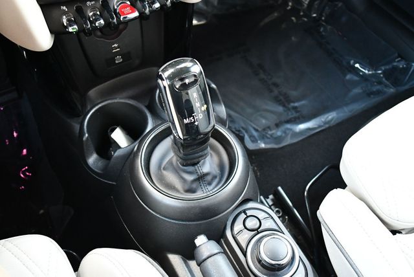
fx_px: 414
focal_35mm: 36
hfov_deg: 53.1
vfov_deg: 36.9
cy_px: 138
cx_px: 207
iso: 3200
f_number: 3.5
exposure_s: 1/125
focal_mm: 18
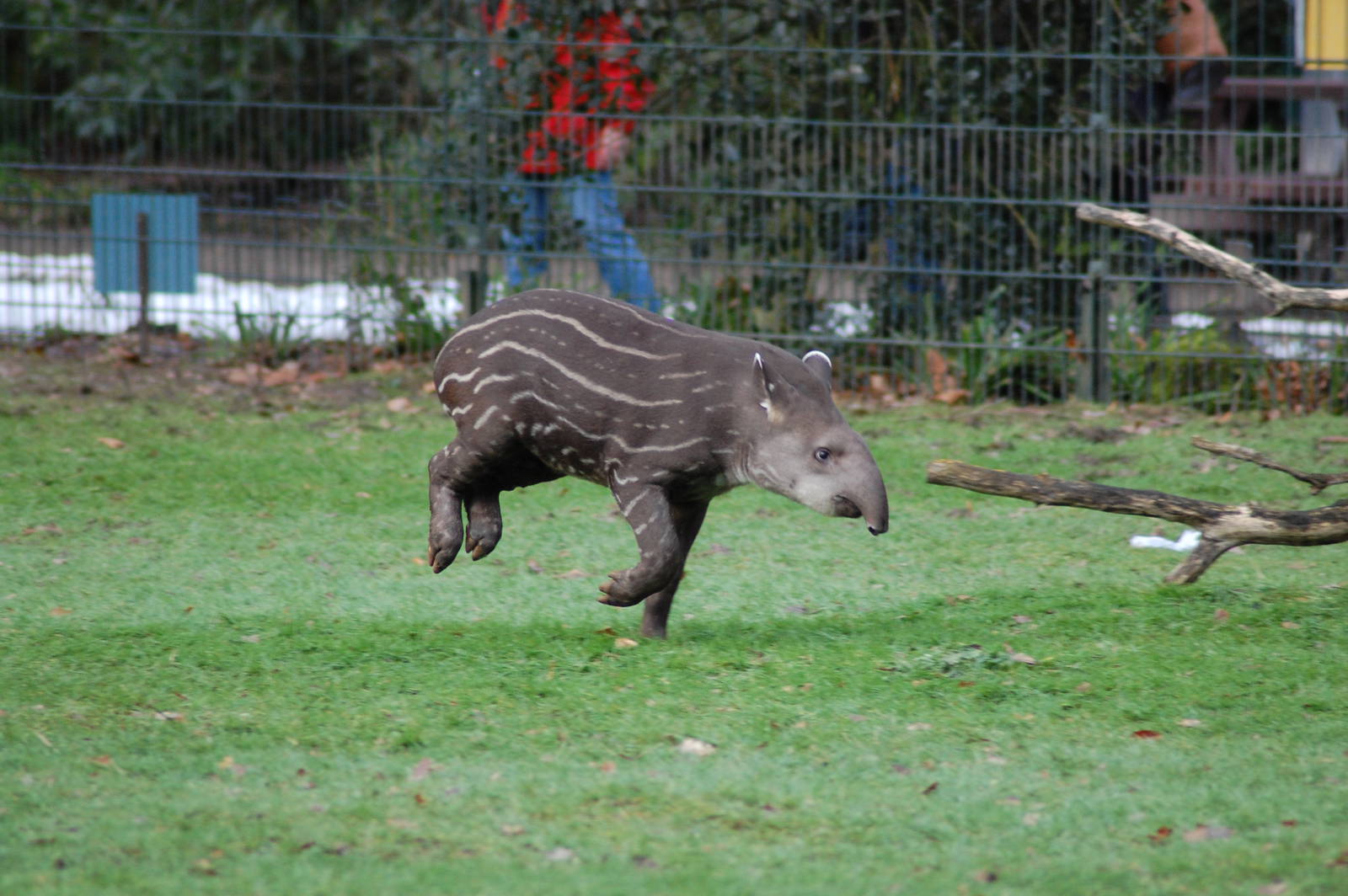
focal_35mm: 450
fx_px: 16836
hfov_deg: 4.6
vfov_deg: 3.0
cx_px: 674
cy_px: 448
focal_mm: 300
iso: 800
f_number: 5.6
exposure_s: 1/320
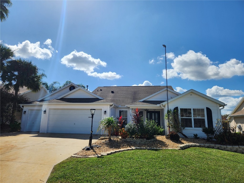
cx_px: 122
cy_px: 92
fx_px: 162
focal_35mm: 23
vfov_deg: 58.9
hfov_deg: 73.9
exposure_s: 1/3050
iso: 20
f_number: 1.8
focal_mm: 5.4
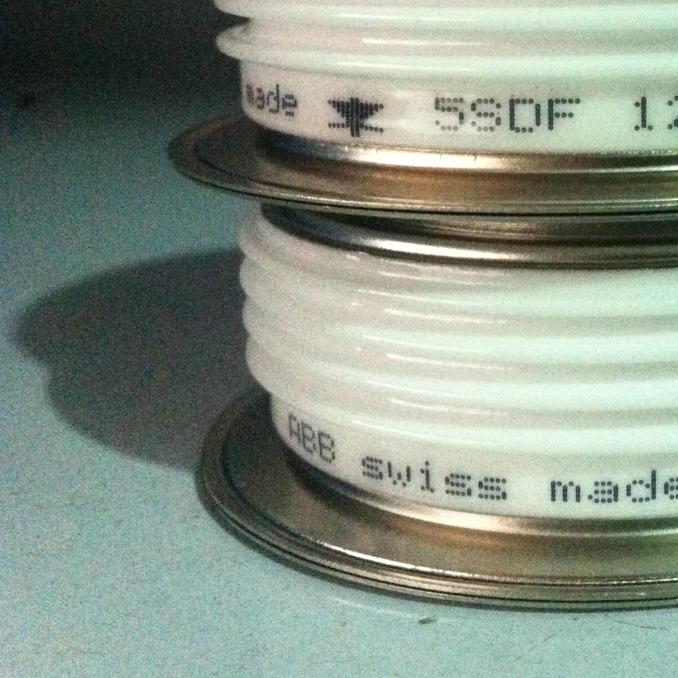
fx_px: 1463
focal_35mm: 66
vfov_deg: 25.7
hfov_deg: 24.7
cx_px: 705
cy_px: 153
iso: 640
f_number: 2.8
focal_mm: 3.85
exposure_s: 1/15
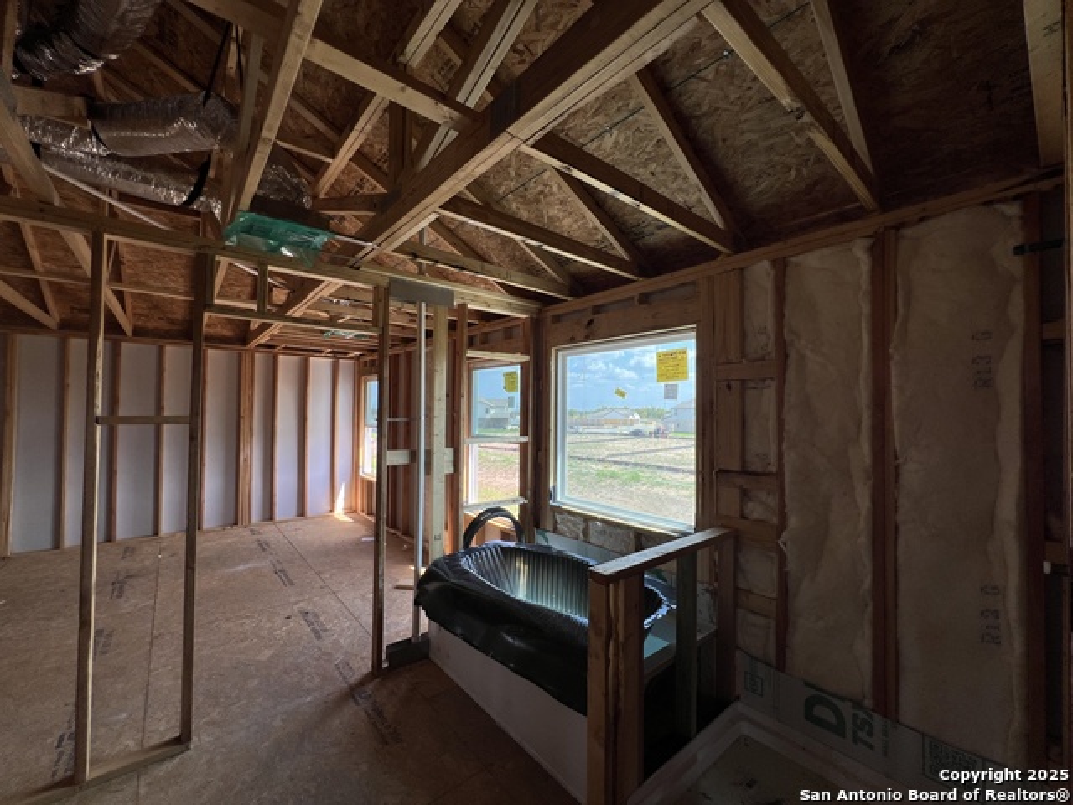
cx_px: 536
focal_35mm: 13
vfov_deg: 89.9
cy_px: 402
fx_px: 403
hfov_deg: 106.2
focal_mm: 1.57
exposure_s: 1/314
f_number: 1.8
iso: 32
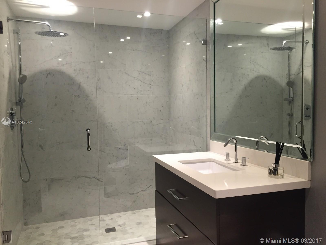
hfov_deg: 61.7
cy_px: 122
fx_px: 273
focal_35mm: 29
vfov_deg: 48.2
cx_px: 163
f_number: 2.2
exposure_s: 1/30
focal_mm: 4.15
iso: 100
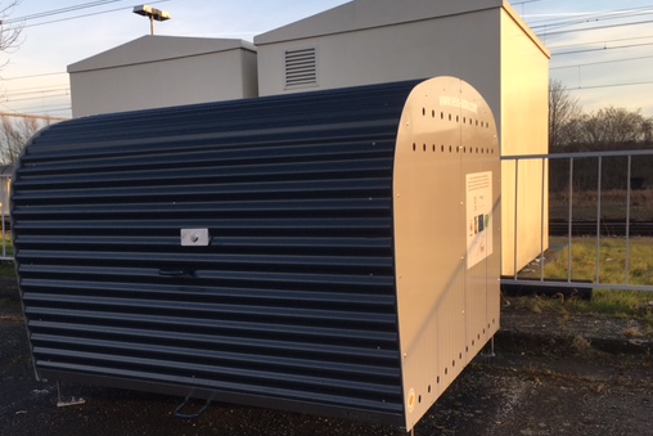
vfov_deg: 35.0
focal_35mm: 38
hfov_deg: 50.2
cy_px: 244
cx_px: 248
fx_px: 689
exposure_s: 1/243
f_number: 2.2
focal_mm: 4.15
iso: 25
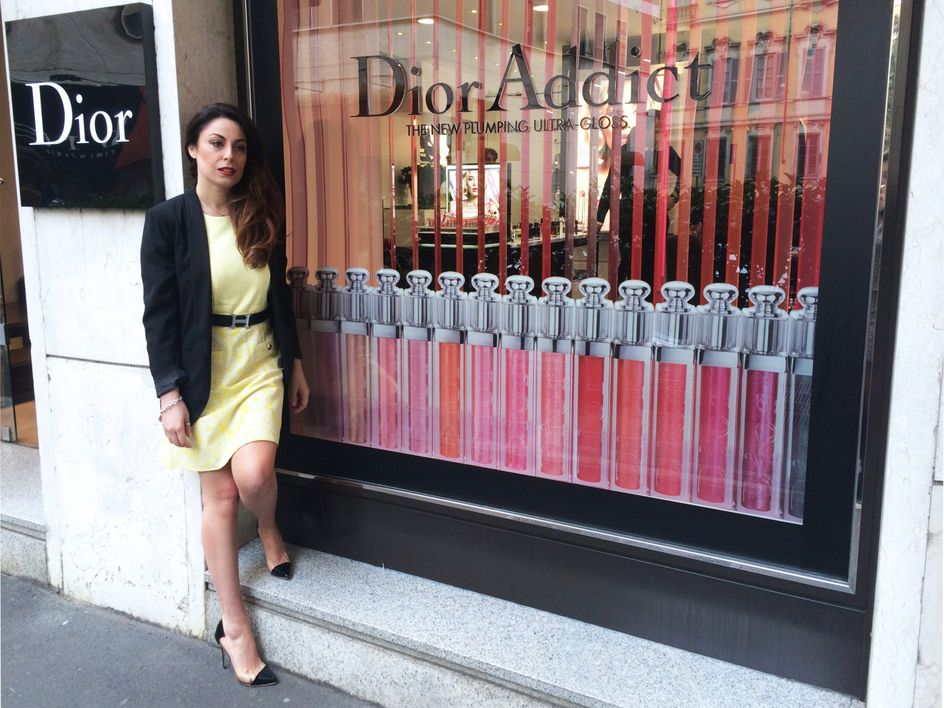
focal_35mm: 29
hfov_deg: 61.7
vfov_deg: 48.2
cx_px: 472
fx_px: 791
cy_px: 354
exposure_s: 1/100
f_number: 2.2
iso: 50
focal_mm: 4.15
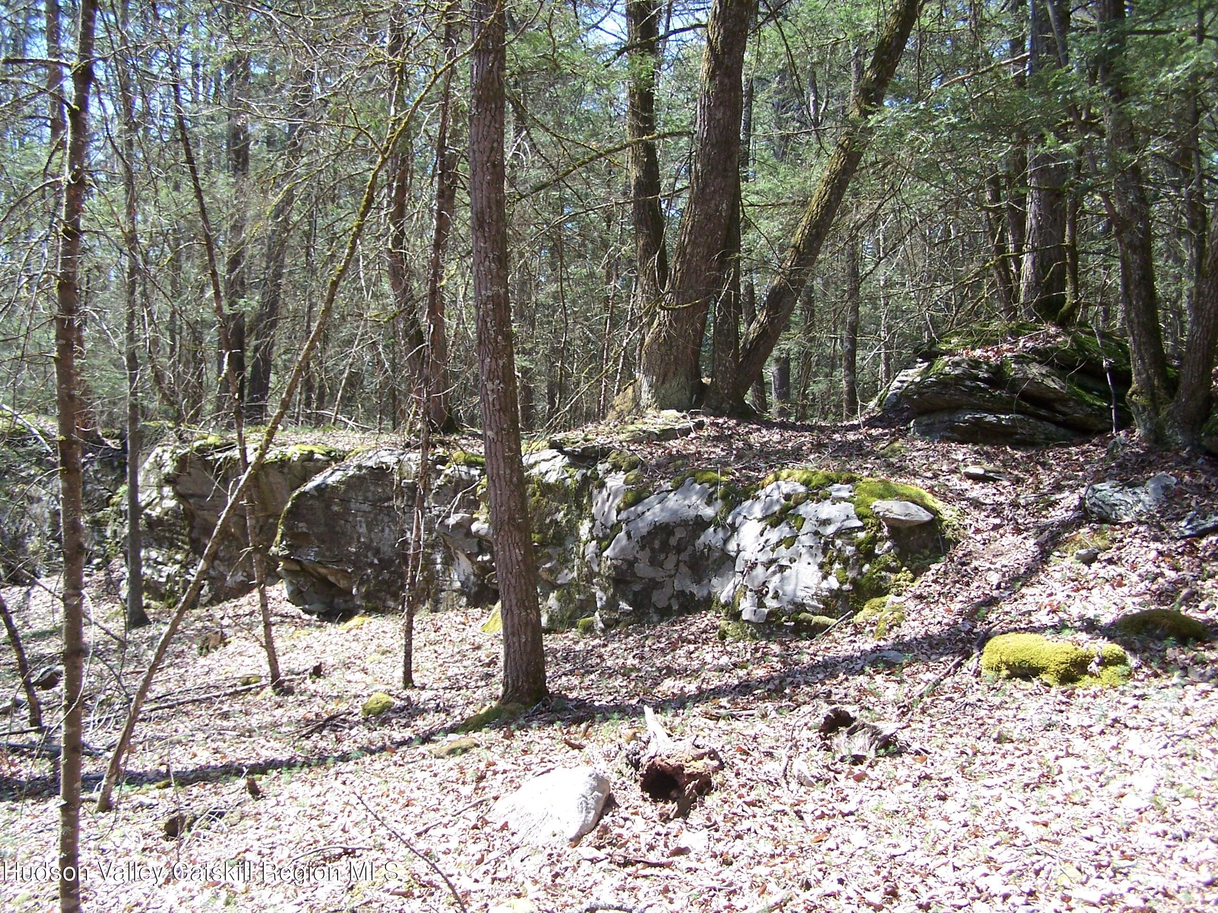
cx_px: 609
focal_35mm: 38
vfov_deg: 37.7
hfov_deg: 49.0
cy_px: 456
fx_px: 1337
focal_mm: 6.3
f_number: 2.8
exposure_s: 1/250
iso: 100
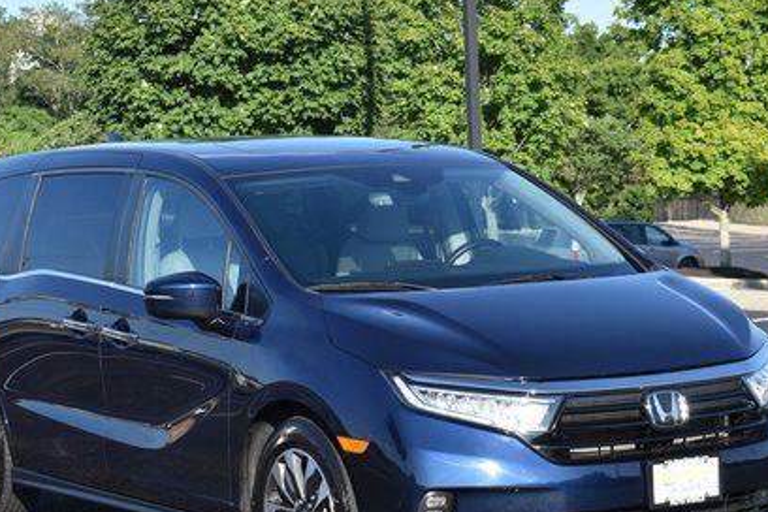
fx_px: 2410
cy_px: 266
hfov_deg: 18.1
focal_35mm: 113
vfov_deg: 12.1
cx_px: 429
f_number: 8
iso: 125
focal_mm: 48
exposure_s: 1/250
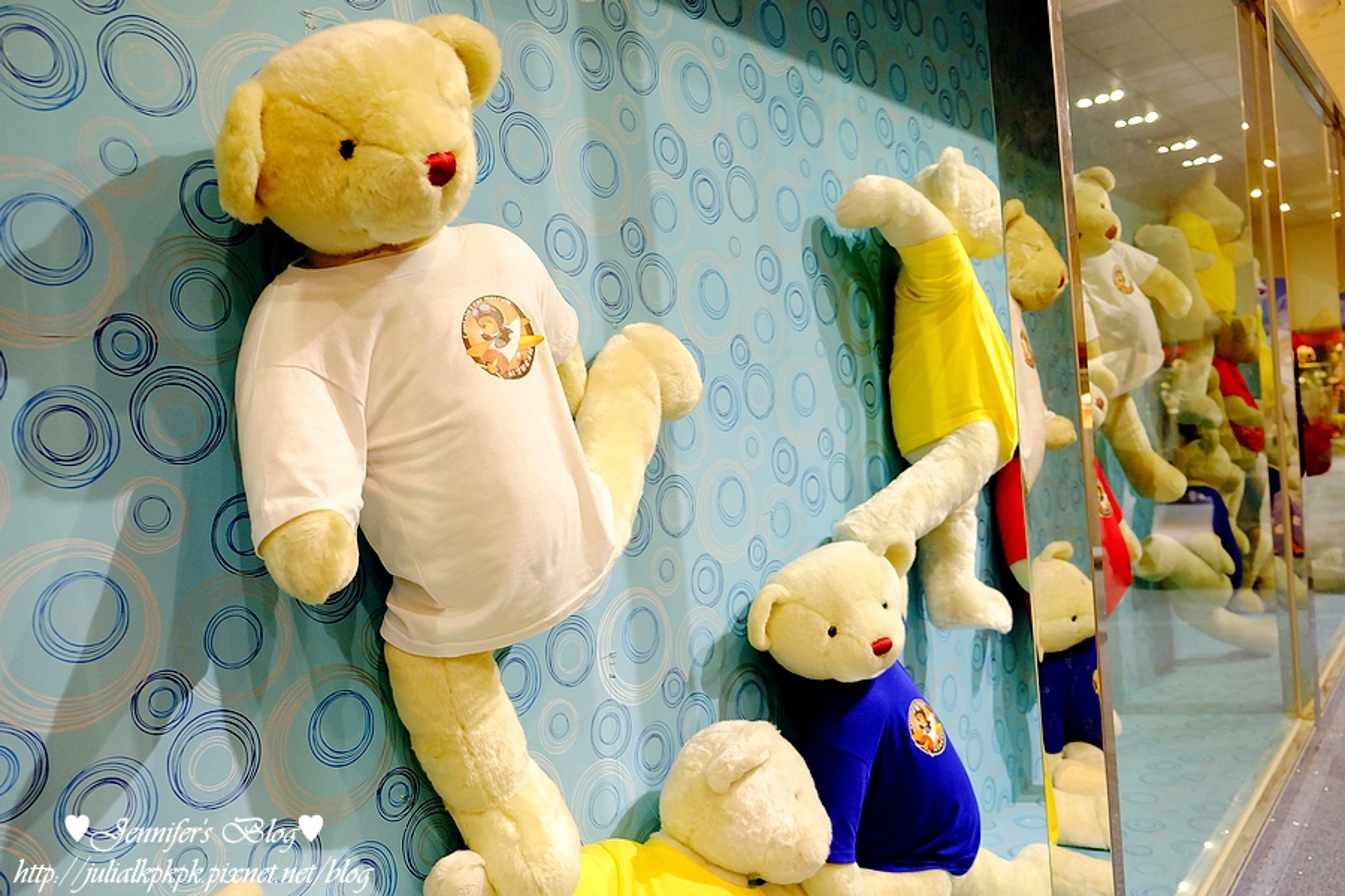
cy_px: 448
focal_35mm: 27
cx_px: 672
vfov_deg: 47.9
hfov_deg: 67.4
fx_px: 1009
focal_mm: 18
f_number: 2.8
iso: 800
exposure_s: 1/18
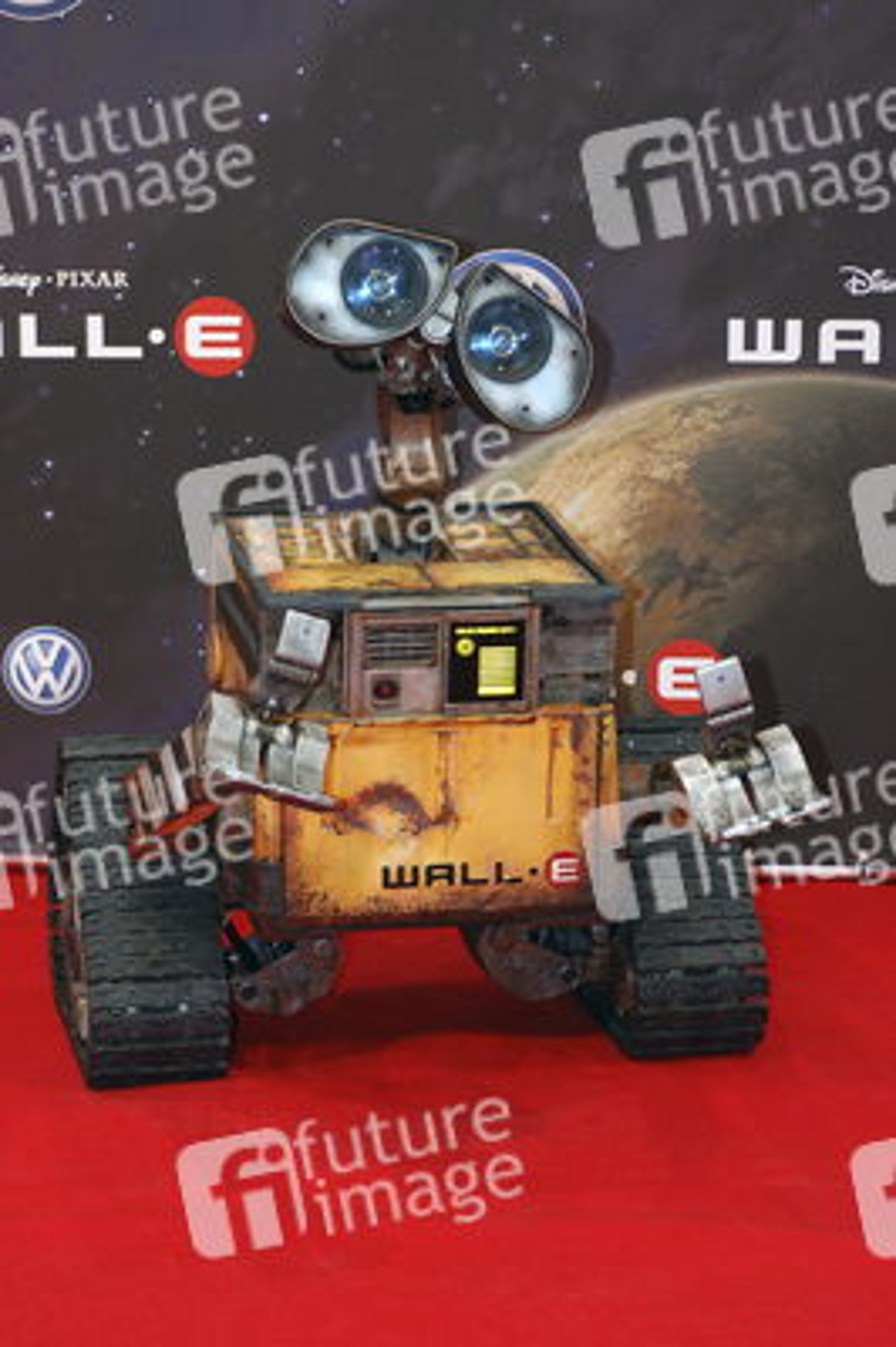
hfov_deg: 14.7
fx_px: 3478
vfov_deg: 21.9
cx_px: 448
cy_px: 674
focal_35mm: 93
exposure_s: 1/160
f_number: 4
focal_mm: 62
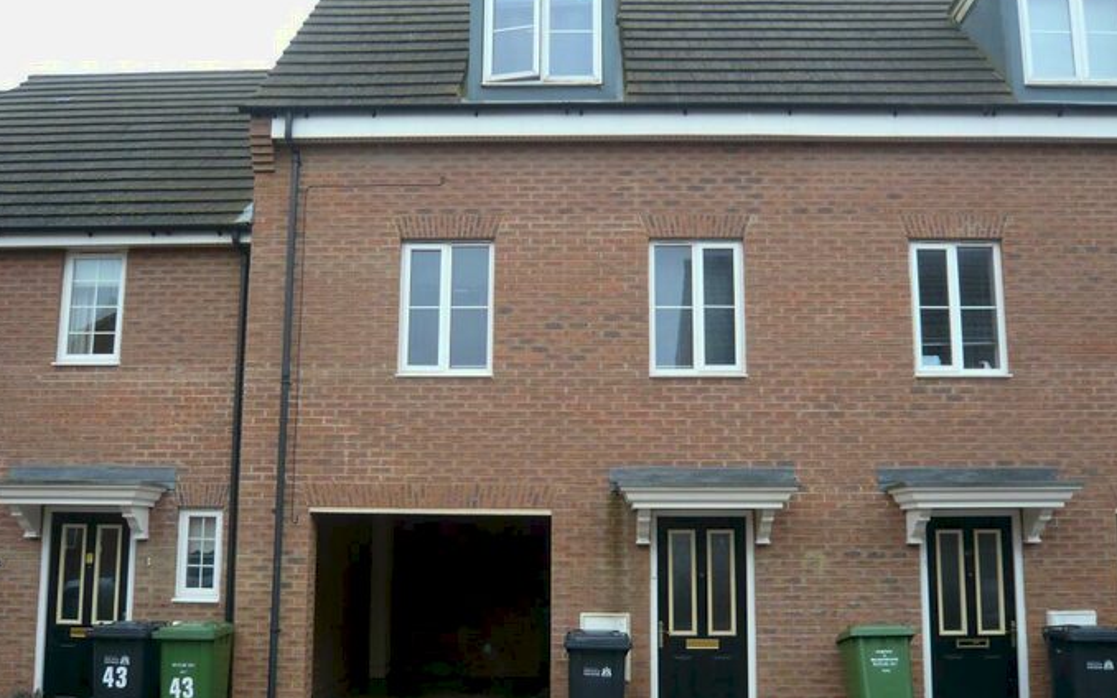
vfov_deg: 36.3
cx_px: 567
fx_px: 1066
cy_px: 355
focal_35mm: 35
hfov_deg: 55.3
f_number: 3
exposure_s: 1/125
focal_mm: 5.2
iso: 100
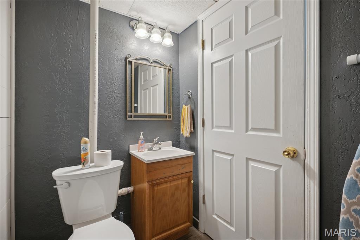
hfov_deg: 96.8
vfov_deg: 73.7
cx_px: 180
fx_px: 160
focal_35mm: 16
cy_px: 120
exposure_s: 1/13
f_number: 8
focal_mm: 16
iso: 400
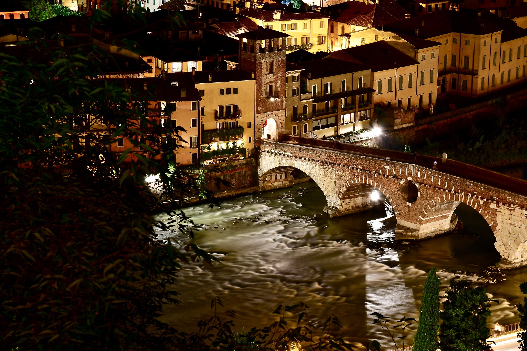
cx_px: 264
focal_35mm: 105
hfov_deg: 19.5
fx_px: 1537
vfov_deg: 13.0
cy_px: 176
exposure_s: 15
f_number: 11
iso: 100
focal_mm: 70
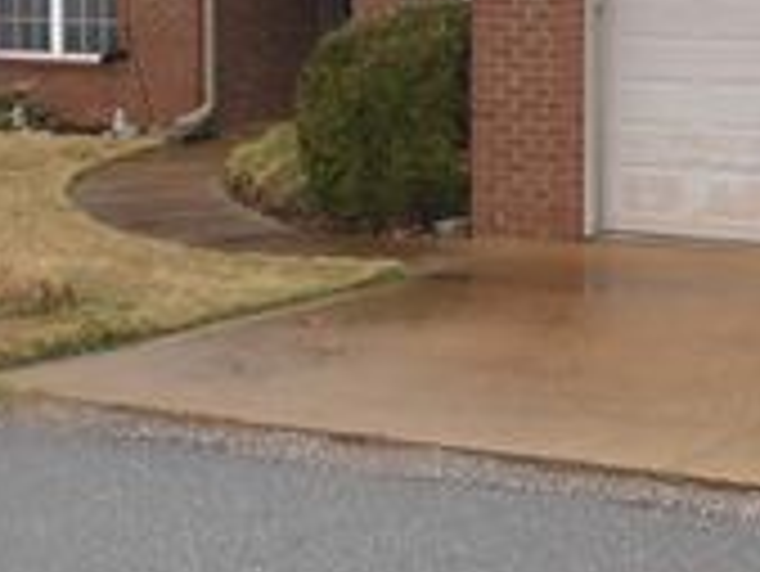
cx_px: 594
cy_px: 119
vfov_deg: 19.0
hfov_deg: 25.0
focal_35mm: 77
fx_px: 1692
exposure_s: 1/30
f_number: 3.5
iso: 80
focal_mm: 4.6
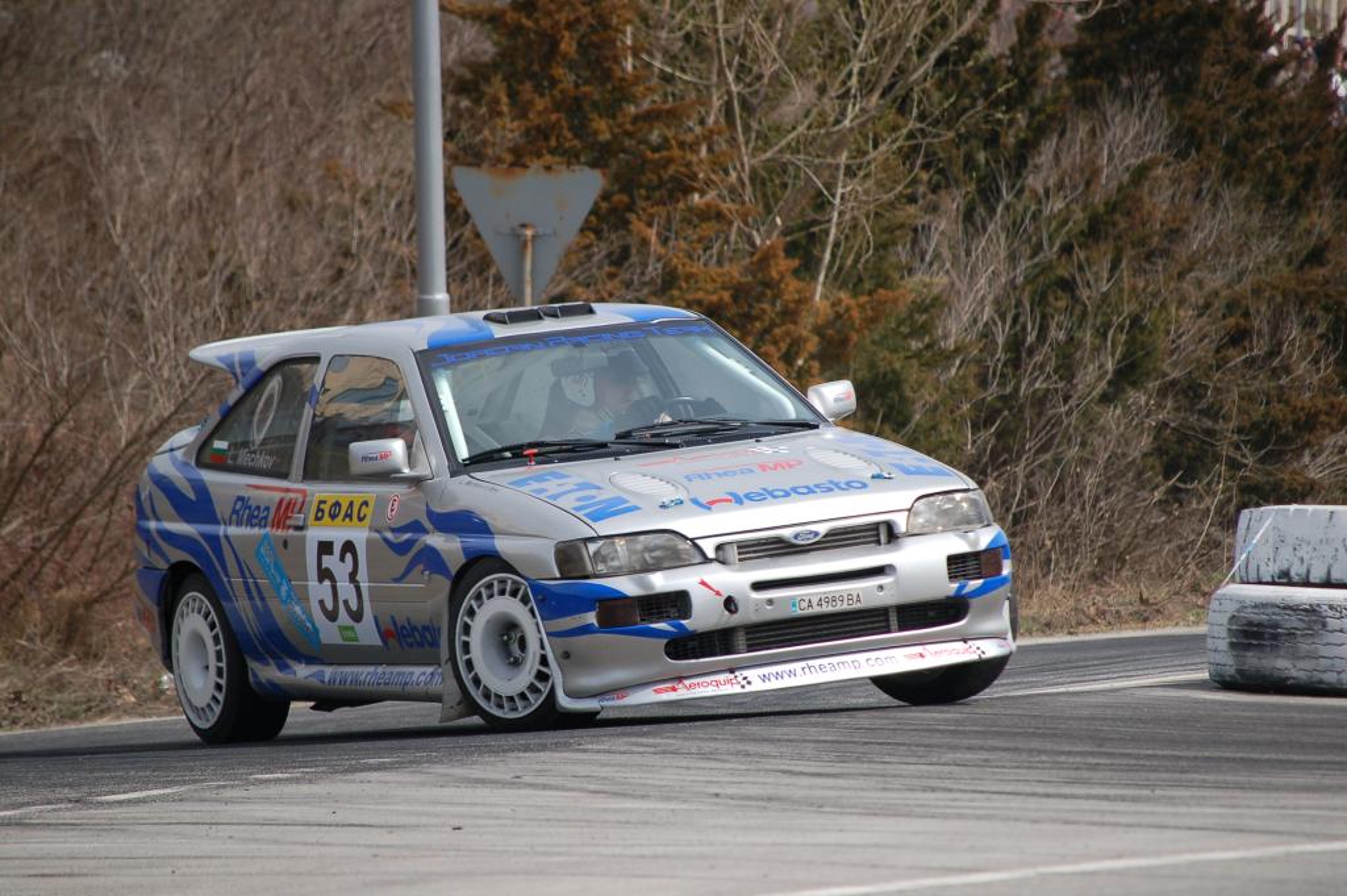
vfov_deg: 4.6
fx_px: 11216
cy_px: 448
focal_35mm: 300
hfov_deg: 6.9
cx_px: 674
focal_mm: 200
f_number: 5.6
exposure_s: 1/1000
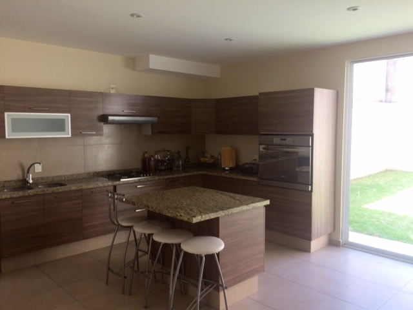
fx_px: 346
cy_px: 155
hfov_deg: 61.7
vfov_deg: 48.2
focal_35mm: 29
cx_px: 206
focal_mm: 4.15
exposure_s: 1/60
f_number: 2.2
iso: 32
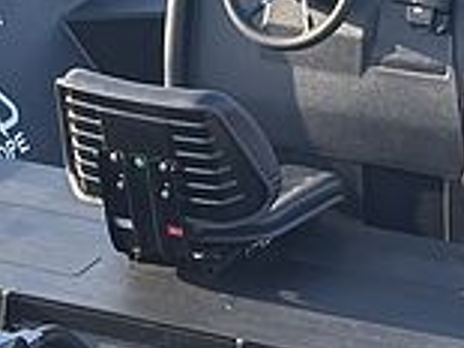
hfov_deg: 10.0
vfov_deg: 7.5
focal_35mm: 198
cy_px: 141
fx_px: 2652
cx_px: 332
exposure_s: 1/704
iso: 64
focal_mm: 6.86
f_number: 1.78
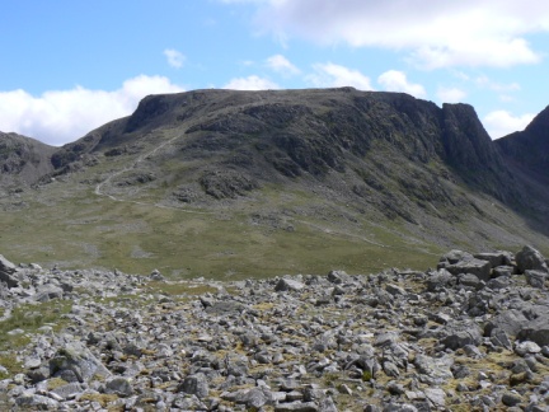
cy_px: 206
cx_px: 274
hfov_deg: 51.4
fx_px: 571
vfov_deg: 39.7
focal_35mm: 36
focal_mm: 6
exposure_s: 1/400
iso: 80
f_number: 7.1
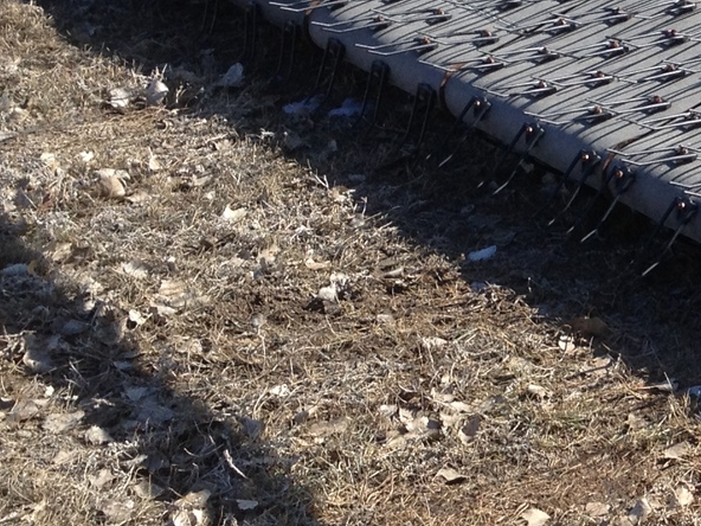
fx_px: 2450
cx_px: 945
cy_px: 113
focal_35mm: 121
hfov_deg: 15.4
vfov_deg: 12.2
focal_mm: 4.28
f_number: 2.4
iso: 50
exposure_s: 1/890
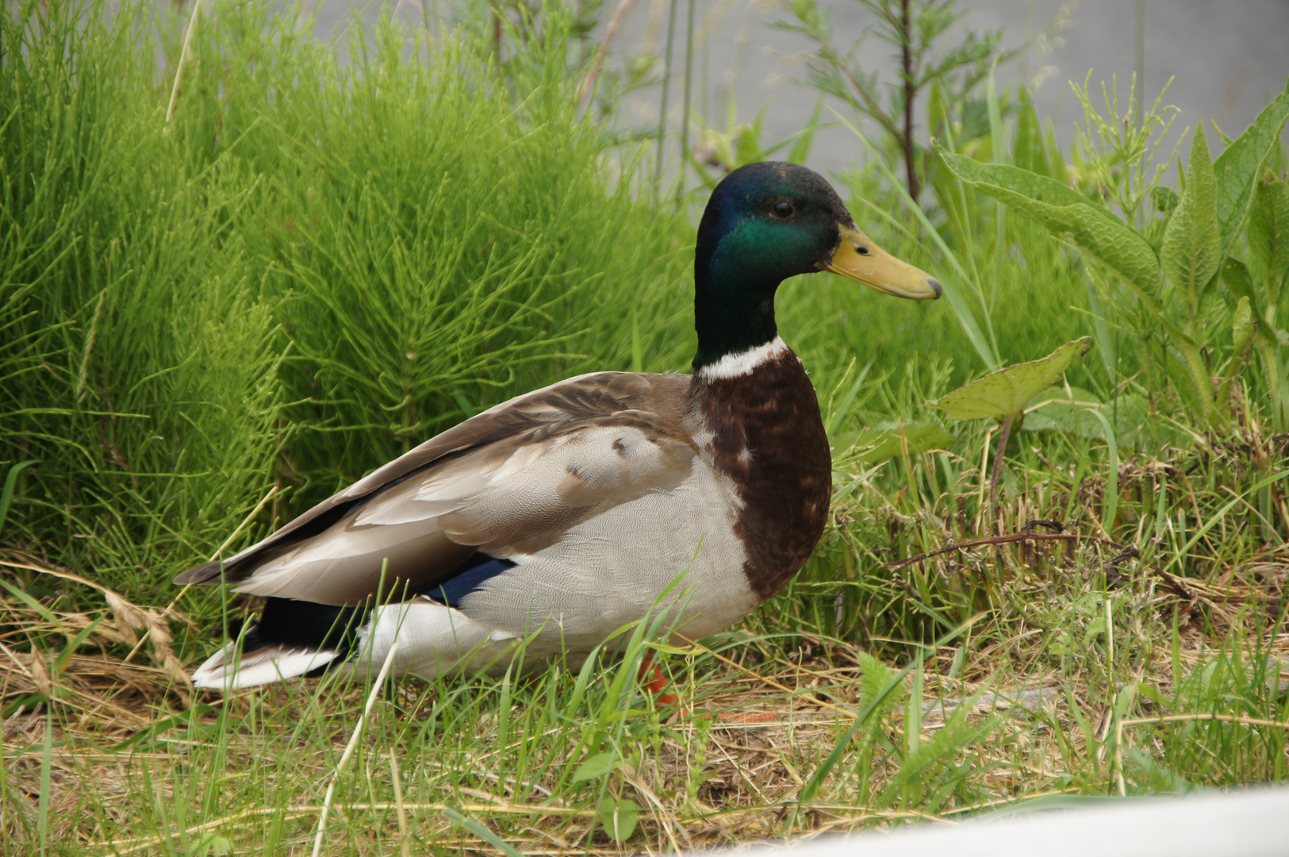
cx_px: 644
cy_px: 428
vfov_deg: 6.1
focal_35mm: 225
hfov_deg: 9.2
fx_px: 8048
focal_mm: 150
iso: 100
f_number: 6.3
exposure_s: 1/125
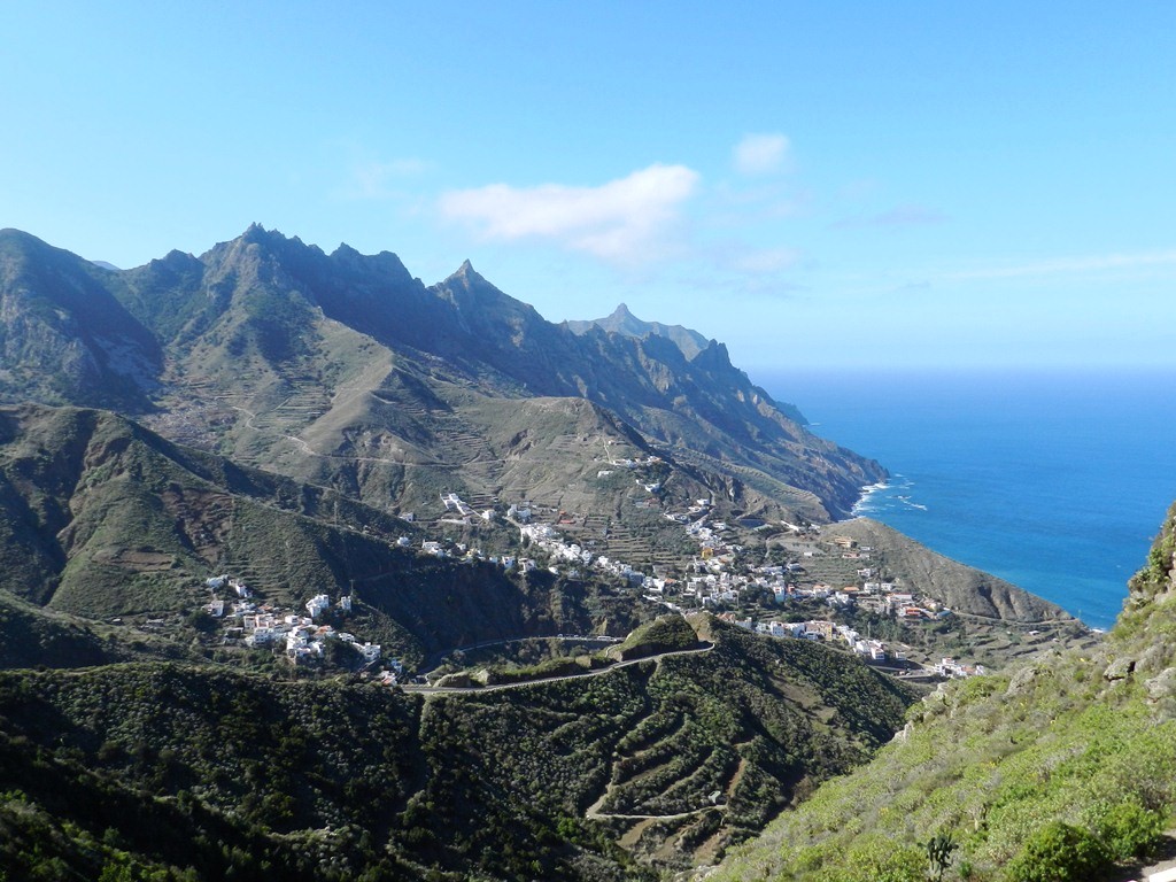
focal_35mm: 32
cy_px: 441
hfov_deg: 56.8
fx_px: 1087
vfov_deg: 44.2
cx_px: 588
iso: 160
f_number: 3.7
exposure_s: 1/1000
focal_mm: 5.6
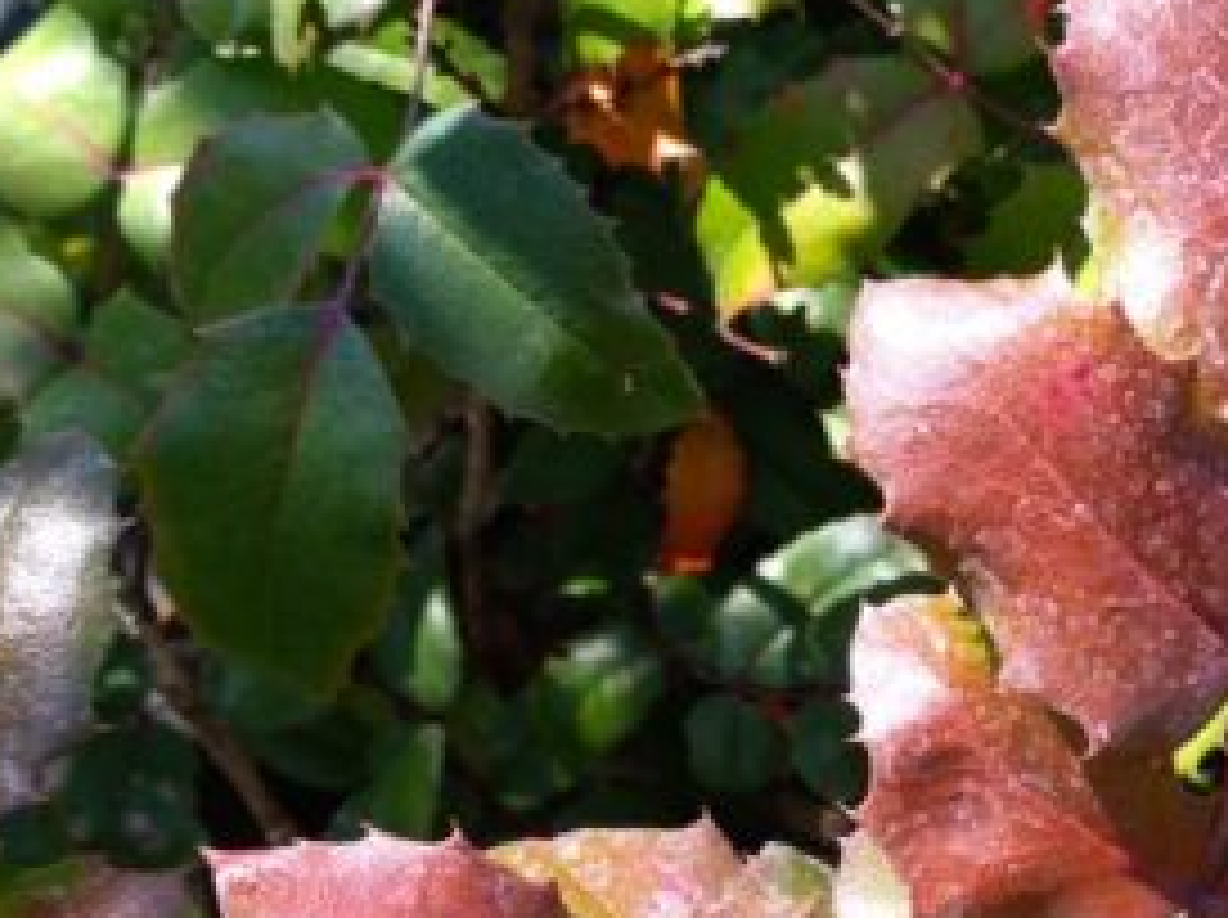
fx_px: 2197
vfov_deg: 23.5
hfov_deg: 30.5
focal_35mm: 62
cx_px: 972
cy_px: 592
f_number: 2
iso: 100
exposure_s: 1/272
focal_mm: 3.54
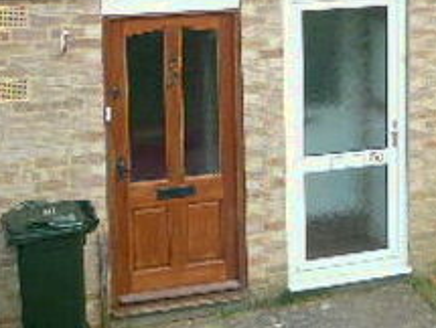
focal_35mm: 91
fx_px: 1148
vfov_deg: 15.8
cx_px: 525
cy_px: -48
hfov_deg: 20.1
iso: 100
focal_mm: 4.6
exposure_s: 1/80
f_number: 2.8
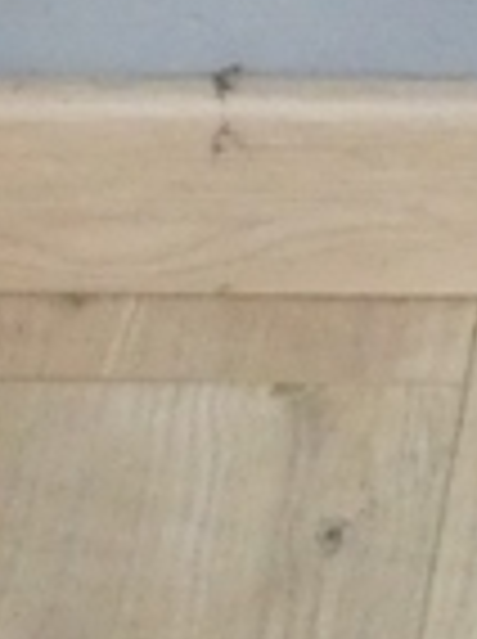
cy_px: -72
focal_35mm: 347
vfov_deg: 5.7
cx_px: 1148
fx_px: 6395
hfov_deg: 4.2
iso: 800
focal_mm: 8.6
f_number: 3.8
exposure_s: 1/80
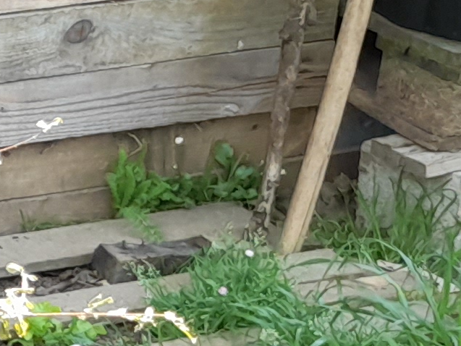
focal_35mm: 157
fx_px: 2091
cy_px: 59
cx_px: -729
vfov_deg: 9.4
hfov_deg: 10.4
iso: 32
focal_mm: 4.6
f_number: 2
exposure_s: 1/100
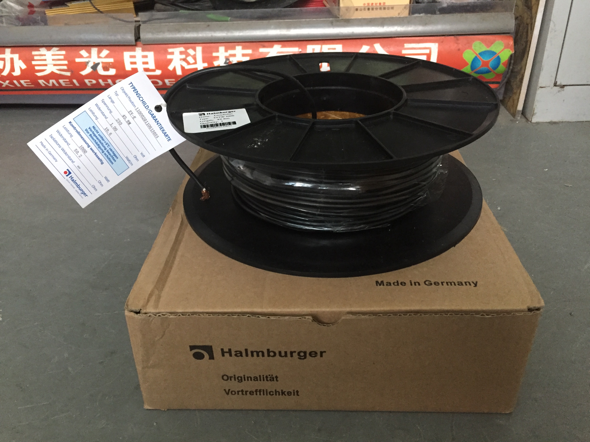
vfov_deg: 48.2
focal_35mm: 29
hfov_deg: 61.7
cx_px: 295
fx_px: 494
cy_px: 221
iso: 250
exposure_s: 1/25
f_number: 2.2
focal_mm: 4.15
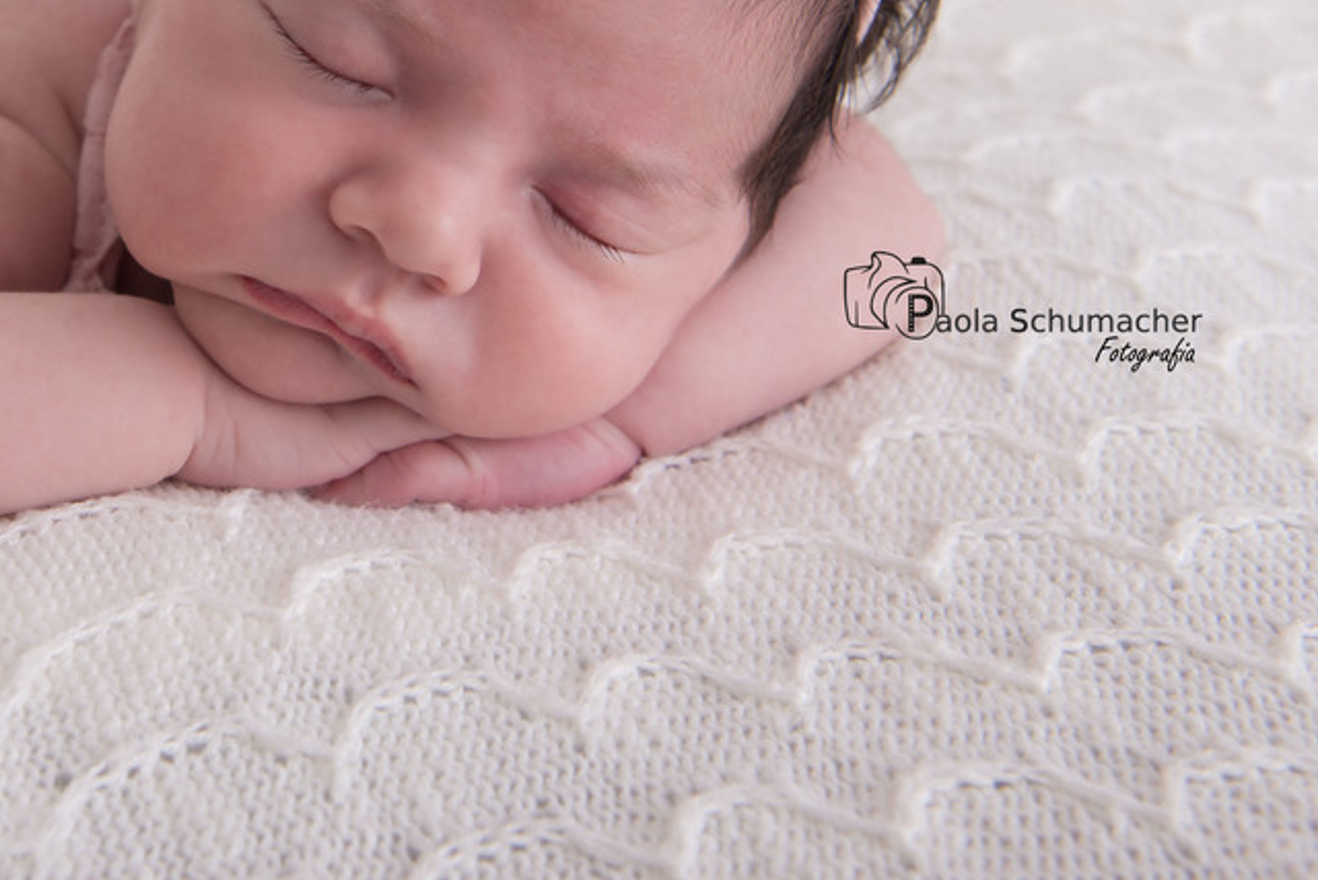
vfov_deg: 17.9
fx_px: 2746
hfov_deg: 26.5
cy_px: 81
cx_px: 259
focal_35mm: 75
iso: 200
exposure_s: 1/160
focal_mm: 40
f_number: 7.1
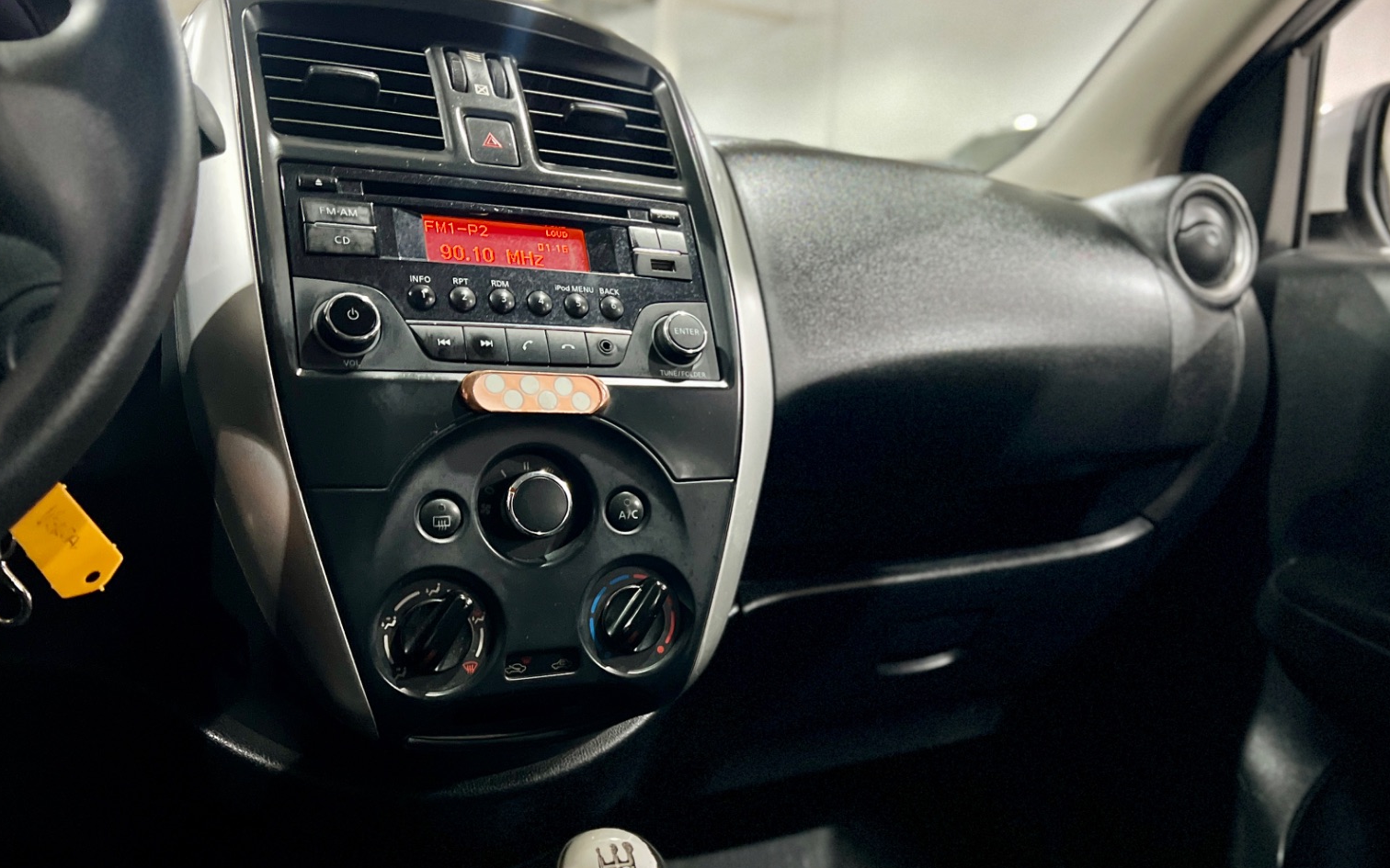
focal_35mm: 35
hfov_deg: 54.9
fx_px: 1326
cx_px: 840
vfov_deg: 36.2
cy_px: 499
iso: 500
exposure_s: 1/30
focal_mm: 5.7
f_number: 1.5
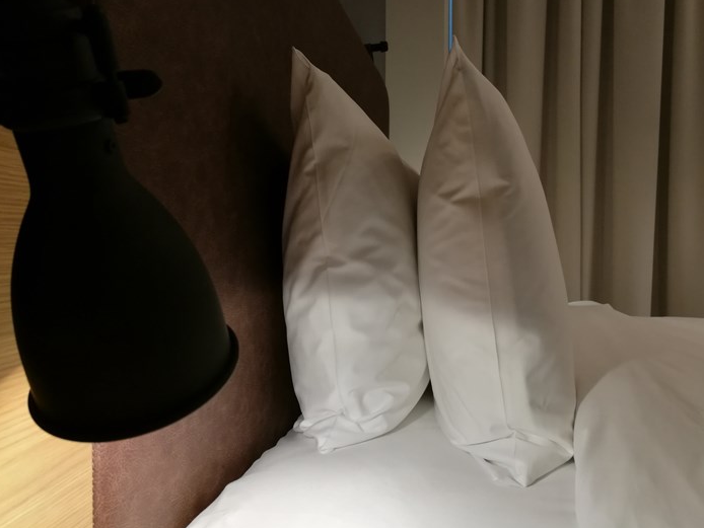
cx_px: 345
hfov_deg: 63.4
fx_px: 570
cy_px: 261
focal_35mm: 28
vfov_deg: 49.8
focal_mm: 4.5
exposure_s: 1/60
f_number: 2.2
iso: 200
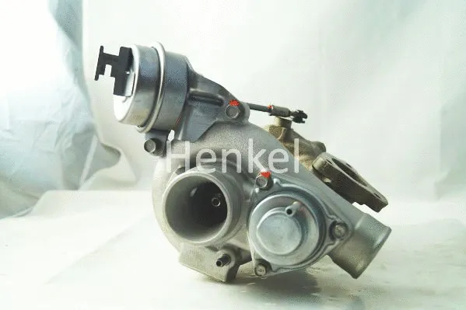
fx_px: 543
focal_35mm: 42
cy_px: 155
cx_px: 233
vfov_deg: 31.9
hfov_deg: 46.4
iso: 250
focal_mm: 28
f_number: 4.5
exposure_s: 1/160
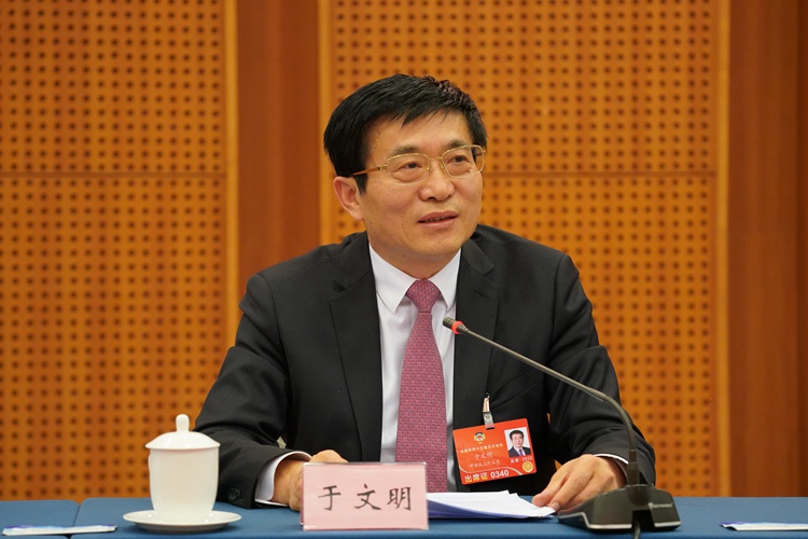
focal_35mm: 126
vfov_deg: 10.9
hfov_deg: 16.3
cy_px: 270
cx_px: 404
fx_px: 2828
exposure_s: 1/160
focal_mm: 126
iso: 6400
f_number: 5
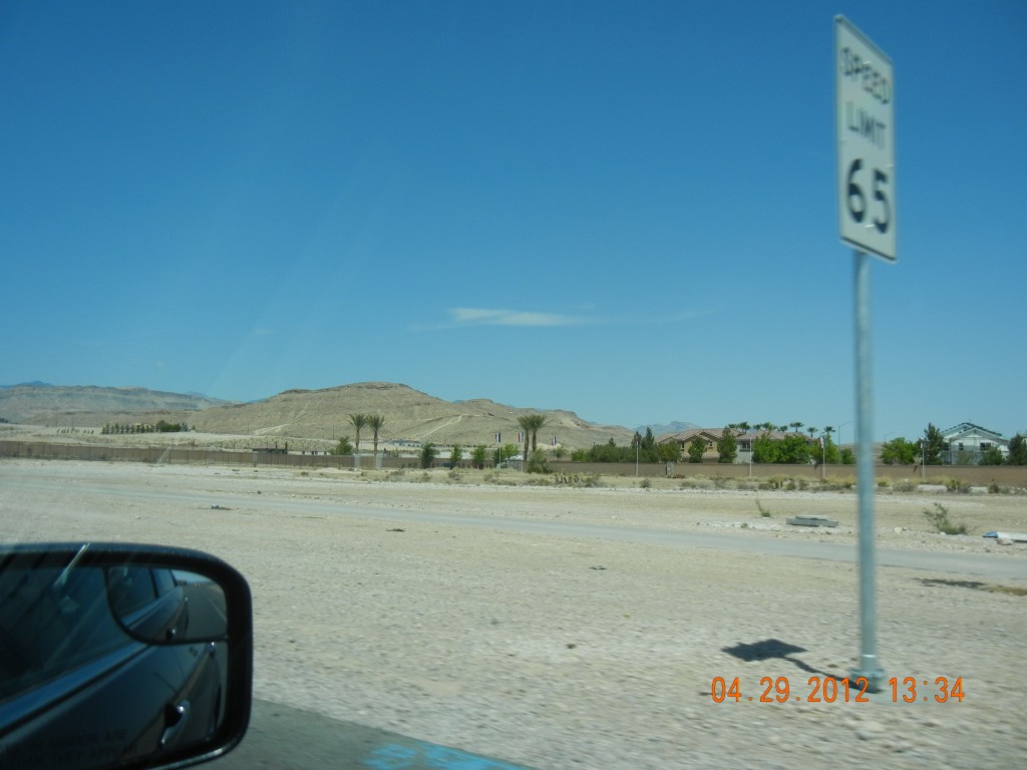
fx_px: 1009
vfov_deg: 41.8
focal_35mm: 34
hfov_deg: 54.0
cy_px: 385
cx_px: 514
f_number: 7.2
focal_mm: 6.2
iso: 160
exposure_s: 1/552
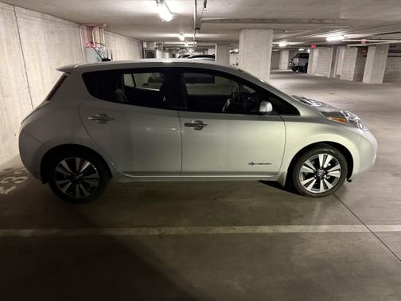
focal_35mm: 24
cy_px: 150
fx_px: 278
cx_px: 200
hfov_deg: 71.6
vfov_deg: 56.8
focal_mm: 6.76
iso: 1000
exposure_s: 1/30
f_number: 1.78
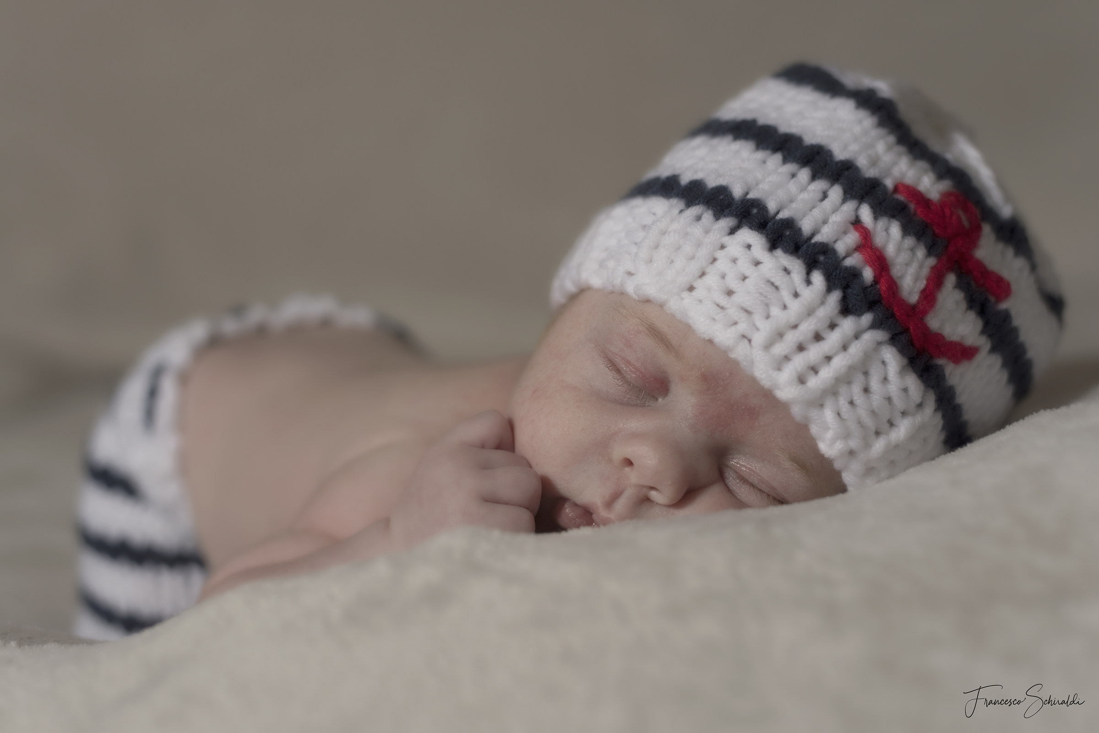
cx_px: 550
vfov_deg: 27.0
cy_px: 366
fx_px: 1527
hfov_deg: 39.6
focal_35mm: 50
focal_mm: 50
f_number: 2.8
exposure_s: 1/200
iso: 250
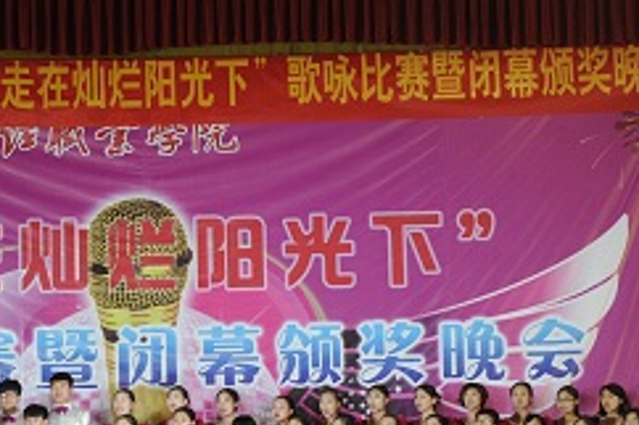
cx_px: 116
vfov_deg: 10.7
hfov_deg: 15.9
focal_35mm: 128
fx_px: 2270
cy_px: 343
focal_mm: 56
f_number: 5.6
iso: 1600
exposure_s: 1/125
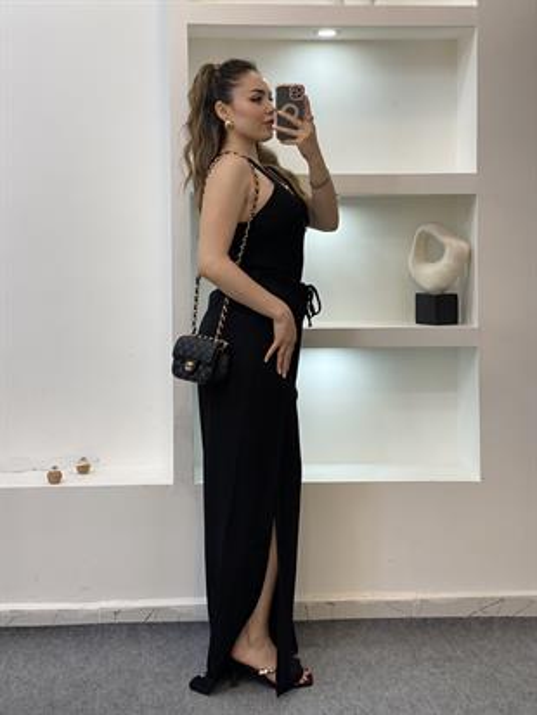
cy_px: 358
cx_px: 268
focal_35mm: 52
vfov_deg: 36.8
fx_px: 1075
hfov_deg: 28.0
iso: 100
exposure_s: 1/122
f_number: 2
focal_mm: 6
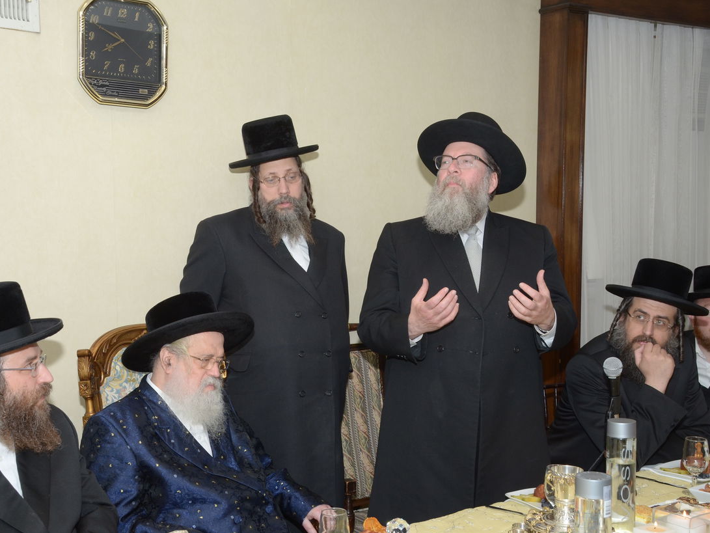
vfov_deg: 30.2
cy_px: 301
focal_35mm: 48
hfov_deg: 39.6
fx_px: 985
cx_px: 325
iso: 400
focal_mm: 26
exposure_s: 1/60
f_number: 8
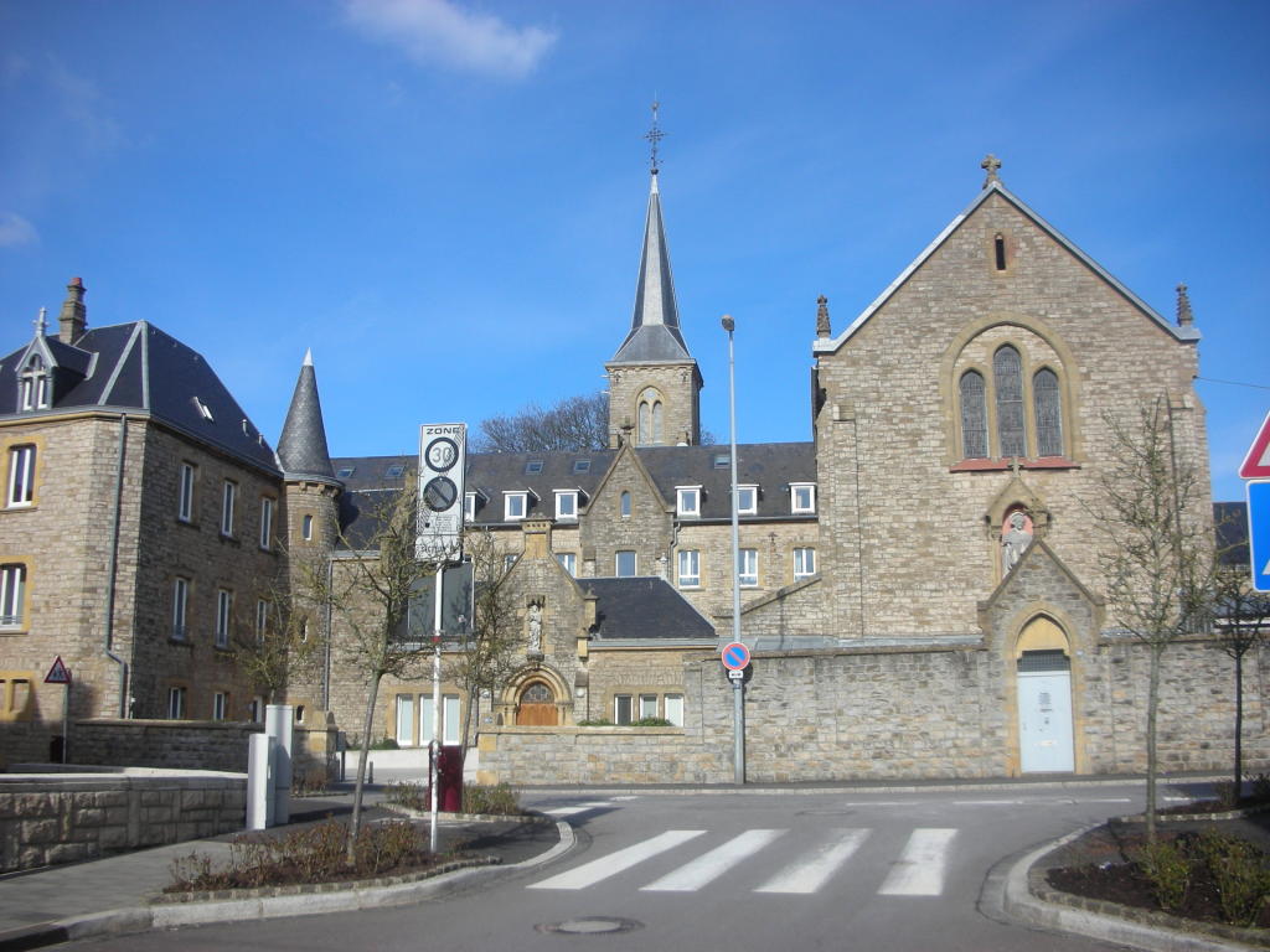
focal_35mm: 35
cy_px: 476
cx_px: 635
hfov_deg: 52.6
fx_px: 1284
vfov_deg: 40.7
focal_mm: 5.8
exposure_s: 1/91.1
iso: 50
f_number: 8.5
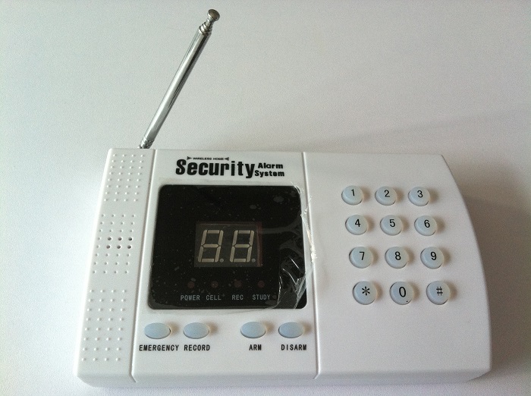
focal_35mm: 35
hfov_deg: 52.7
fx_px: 536
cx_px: 266
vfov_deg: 40.6
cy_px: 198
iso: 125
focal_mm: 3.85
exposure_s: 1/100
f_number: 2.8
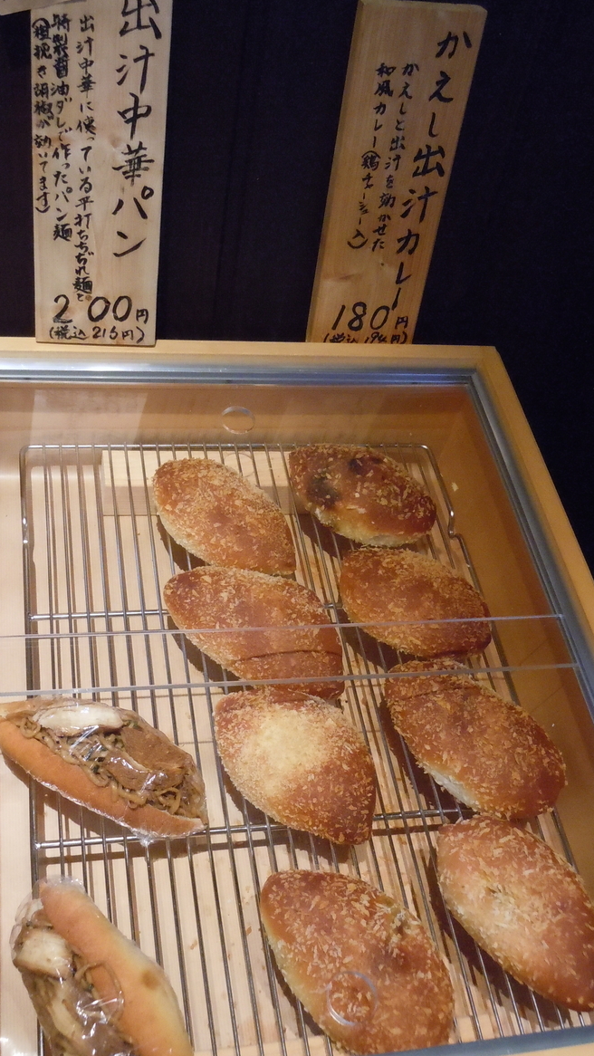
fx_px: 1036
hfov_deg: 32.0
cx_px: 257
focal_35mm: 37
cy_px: 533
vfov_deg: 54.0
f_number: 4
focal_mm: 5.9
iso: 800
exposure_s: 1/60
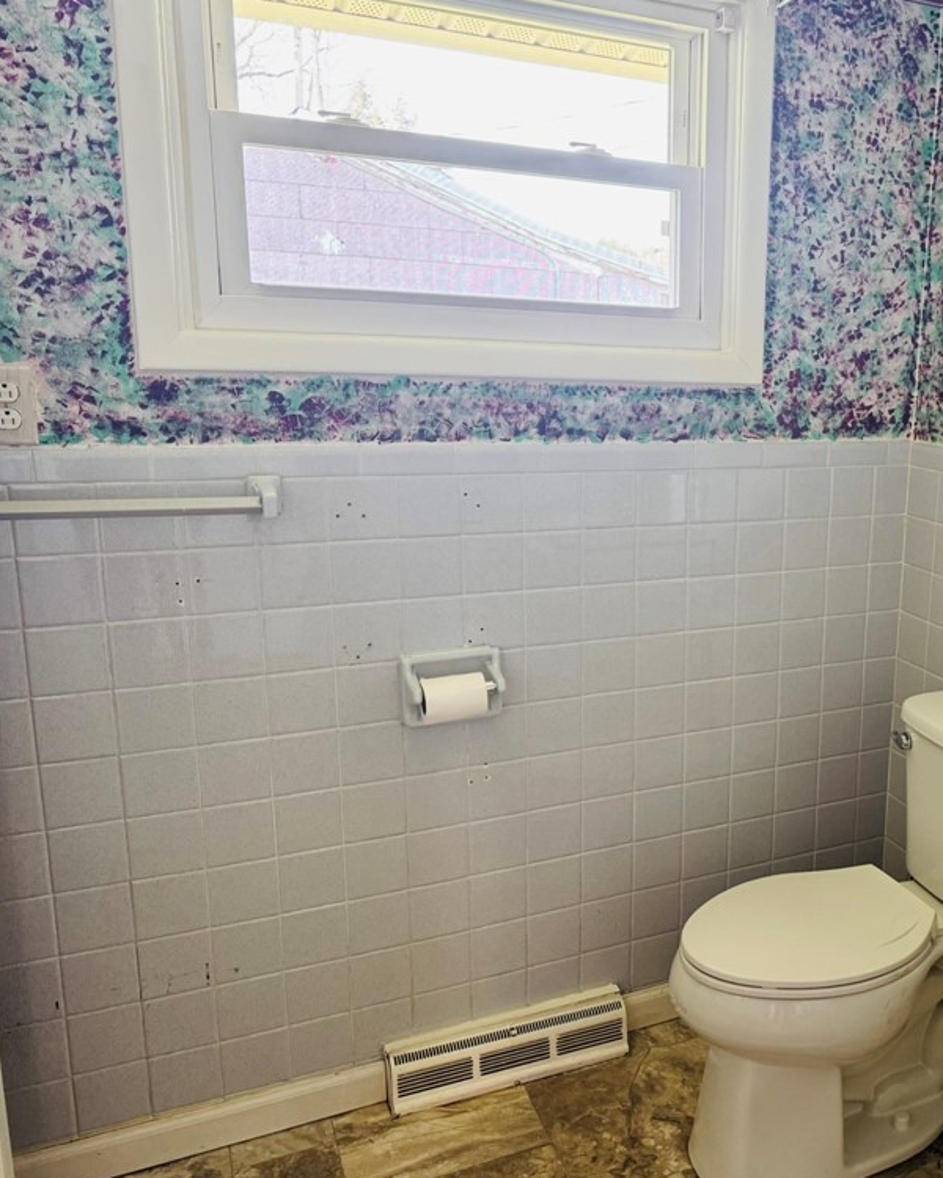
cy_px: 583
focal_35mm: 32
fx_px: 1116
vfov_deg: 55.7
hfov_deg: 43.1
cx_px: 787
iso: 250
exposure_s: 1/60
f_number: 1.78
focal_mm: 6.76
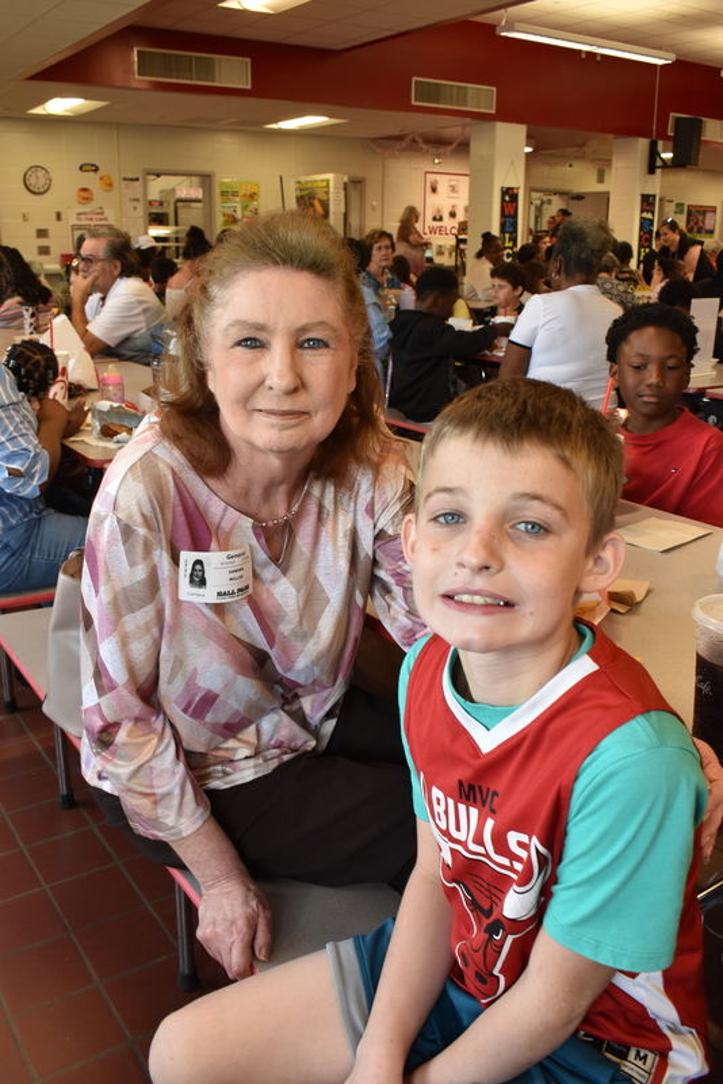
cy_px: 542
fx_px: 948
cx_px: 362
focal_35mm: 32
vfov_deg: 59.5
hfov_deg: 41.7
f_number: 7.1
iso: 360
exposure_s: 1/30
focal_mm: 21
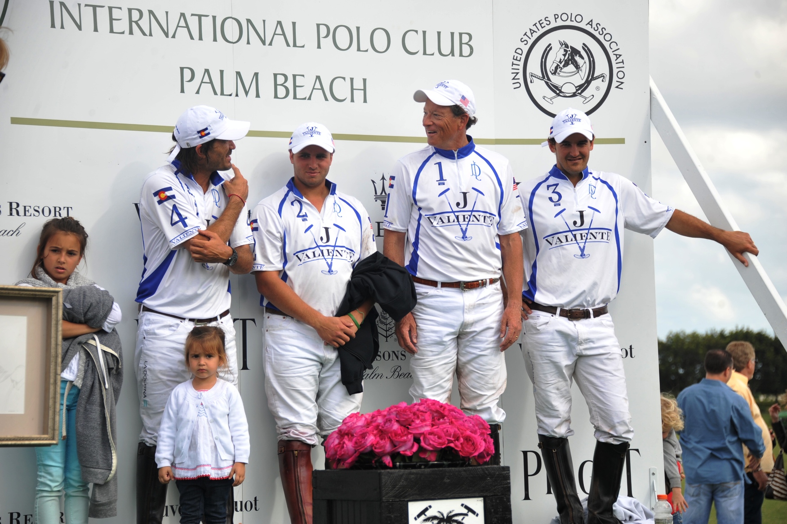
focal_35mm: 105
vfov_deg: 13.0
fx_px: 2294
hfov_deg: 19.5
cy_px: 262
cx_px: 394
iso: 400
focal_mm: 105
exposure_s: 1/640
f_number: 5.3
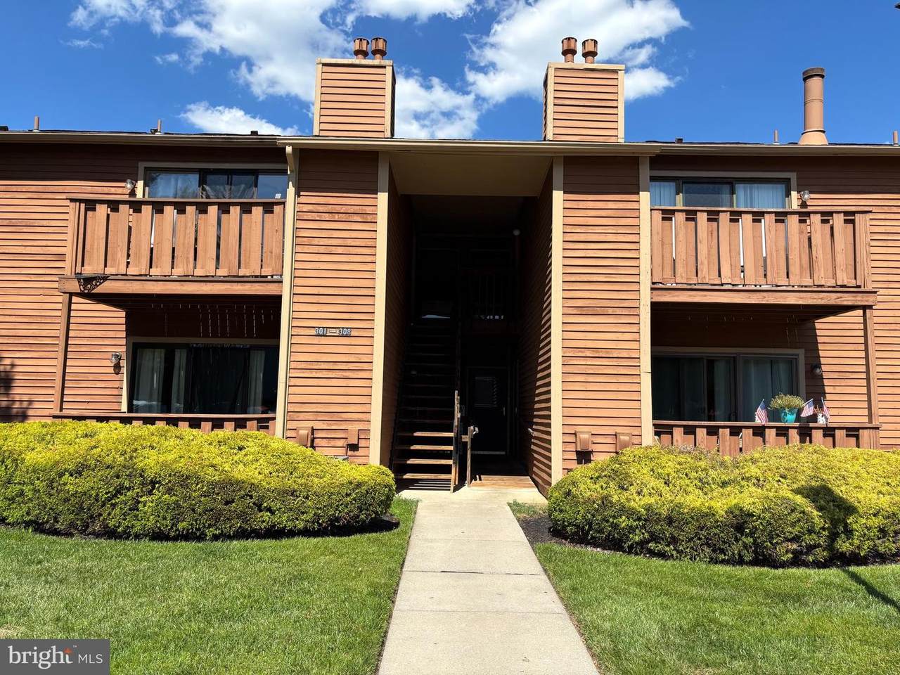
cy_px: 338
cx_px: 450
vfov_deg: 53.1
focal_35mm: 26
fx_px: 676
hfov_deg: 67.3
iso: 50
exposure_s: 1/2513
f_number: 1.6
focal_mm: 5.96
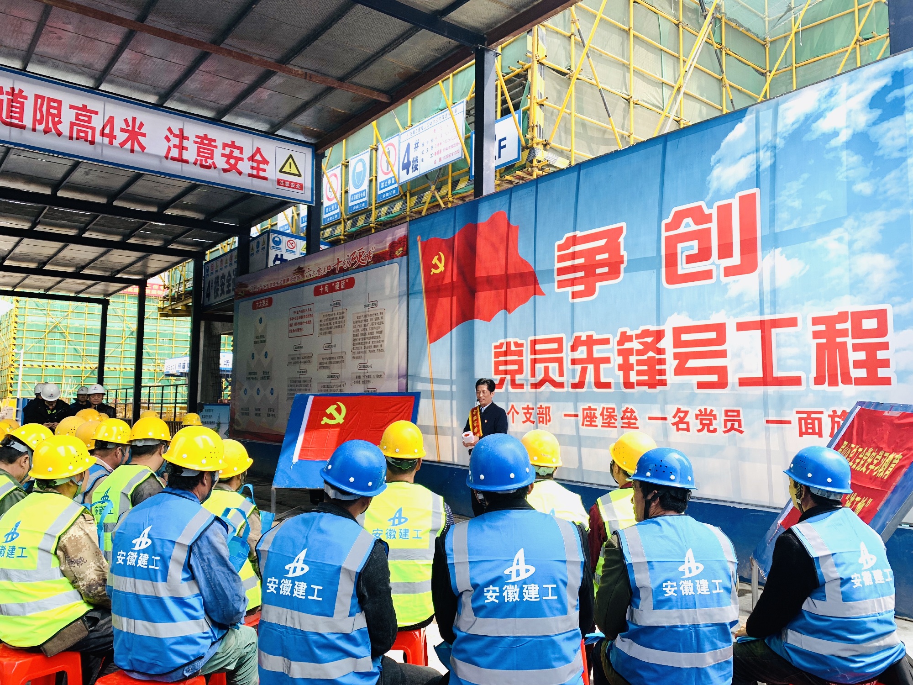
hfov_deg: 67.3
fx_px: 686
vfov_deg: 53.1
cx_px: 456
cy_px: 342
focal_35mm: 26
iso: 25
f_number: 1.8
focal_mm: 4.25
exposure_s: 1/450
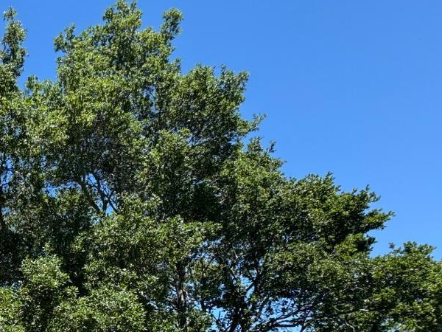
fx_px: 447
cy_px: 388
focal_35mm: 35
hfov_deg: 40.1
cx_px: -68
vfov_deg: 33.8
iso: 50
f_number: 2.2
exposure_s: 1/556
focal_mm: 2.22
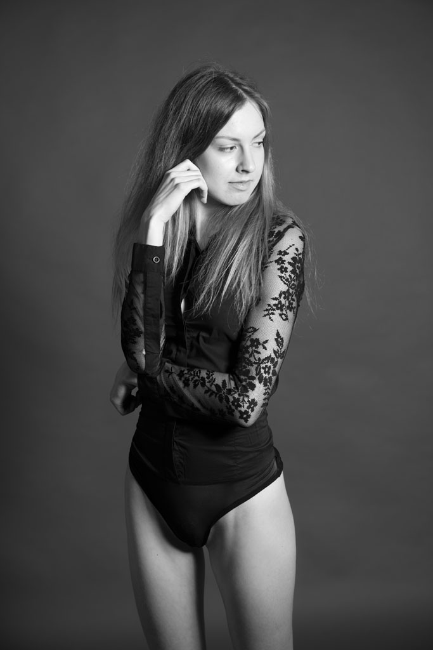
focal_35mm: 70
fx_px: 1262
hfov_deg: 19.5
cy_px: 325
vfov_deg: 28.8
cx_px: 216
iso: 100
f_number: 5
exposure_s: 1/160
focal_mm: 70
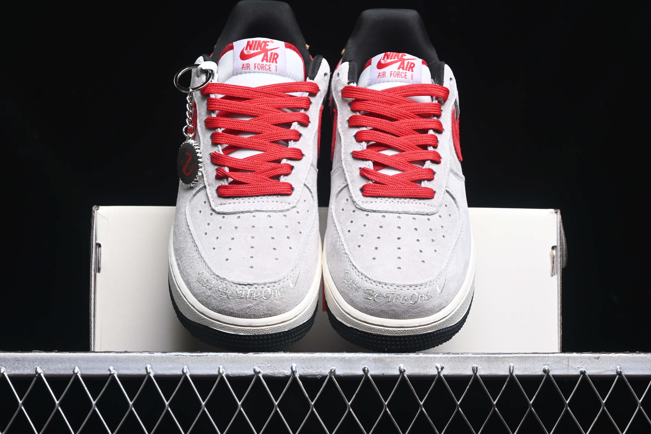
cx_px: 326
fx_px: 1356
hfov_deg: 27.0
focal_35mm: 75
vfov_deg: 18.2
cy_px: 217
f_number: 6.3
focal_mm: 50
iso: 160
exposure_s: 1/50
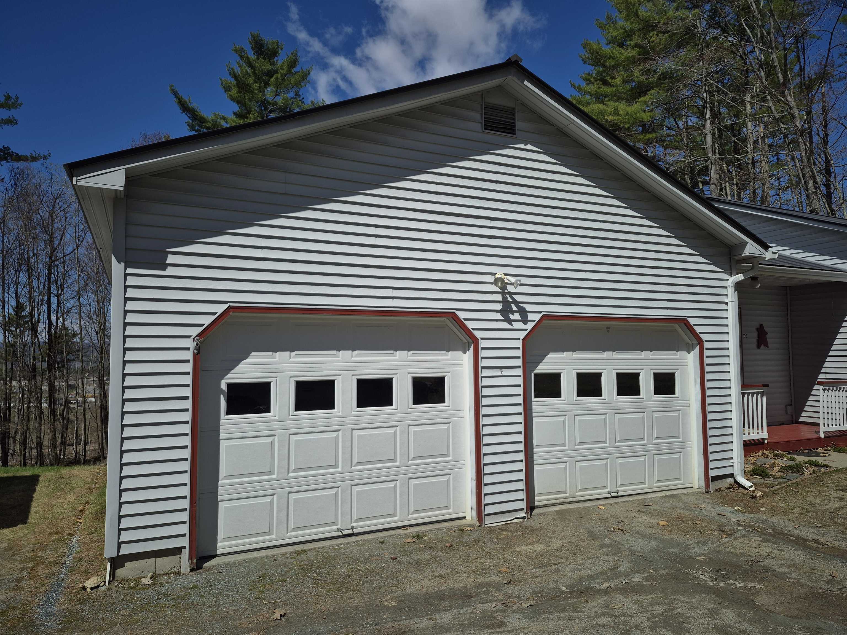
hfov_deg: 73.9
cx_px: 424
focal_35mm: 23
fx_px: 563
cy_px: 318
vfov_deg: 58.9
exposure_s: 1/2880
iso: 25
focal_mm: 5.4
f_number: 1.8
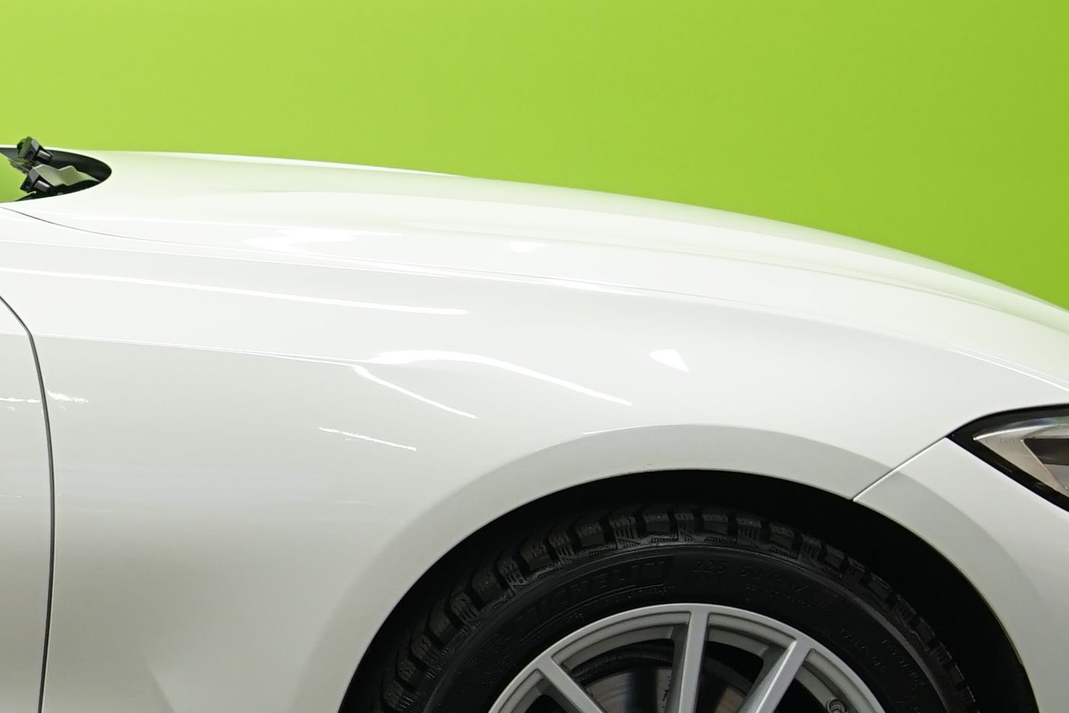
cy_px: 508
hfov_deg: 11.4
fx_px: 5019
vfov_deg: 8.1
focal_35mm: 169
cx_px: -742
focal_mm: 40
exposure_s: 1/15
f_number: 5
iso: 500
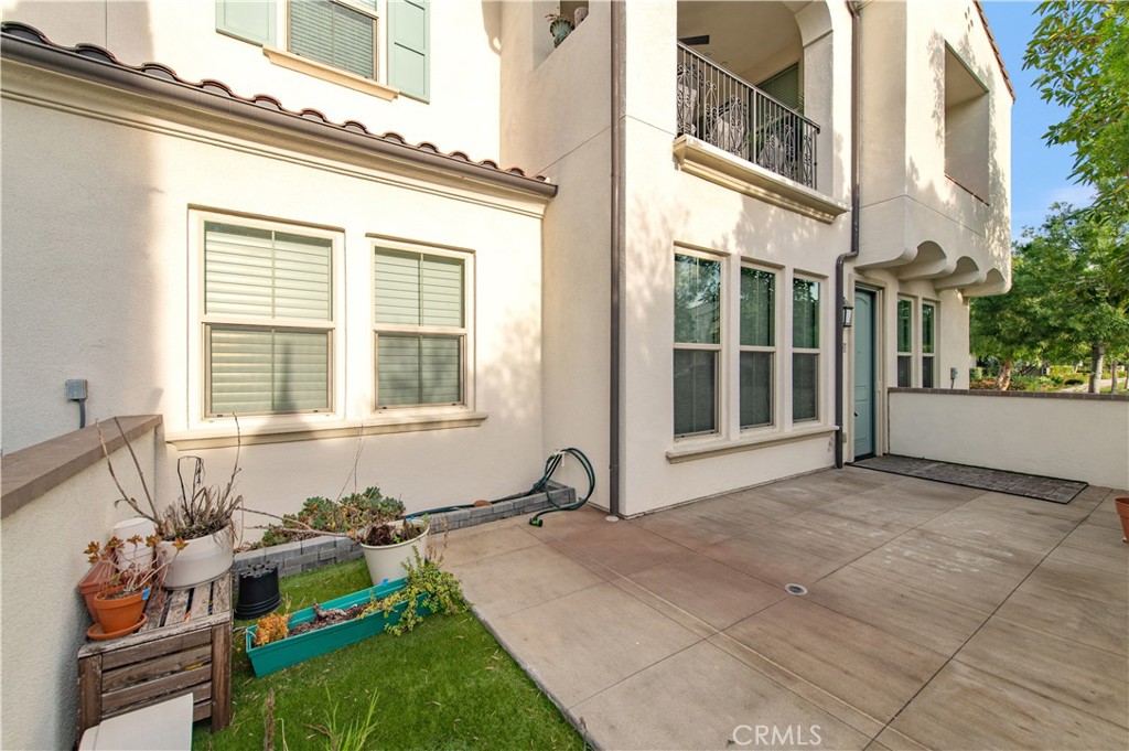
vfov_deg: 81.1
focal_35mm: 14
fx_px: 439
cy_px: 376
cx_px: 564
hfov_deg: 104.3
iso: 100
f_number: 6.3
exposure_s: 1/320
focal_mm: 14
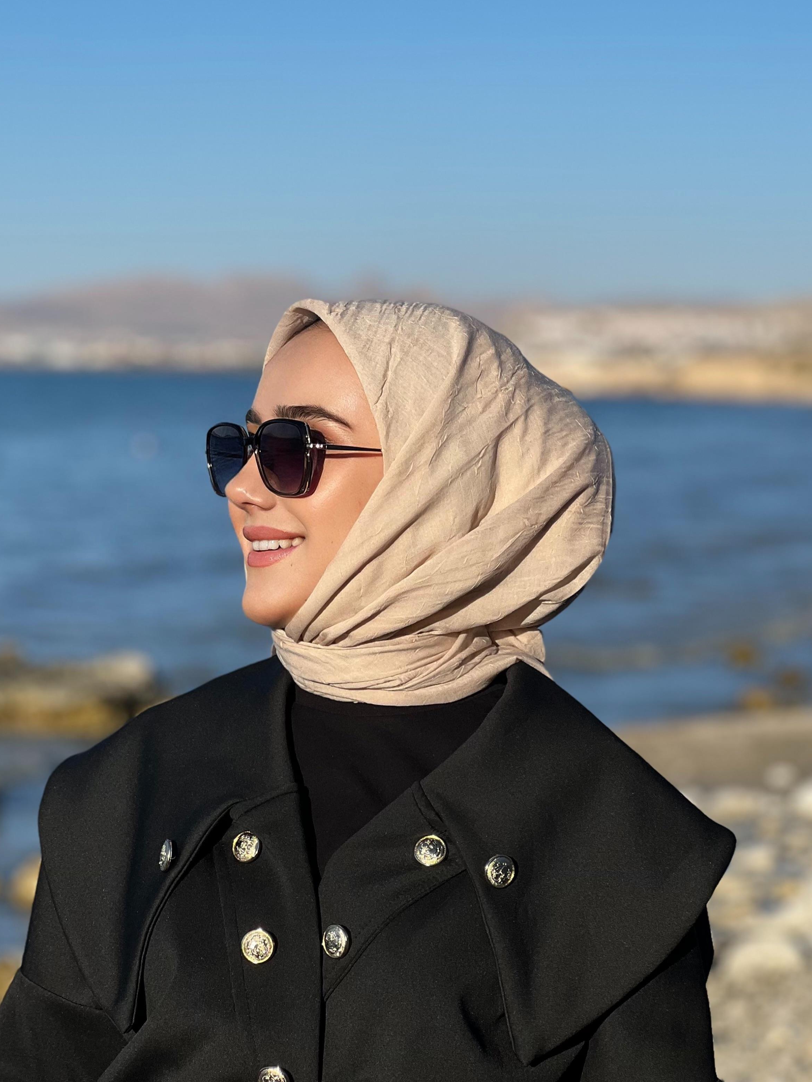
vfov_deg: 19.6
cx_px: 364
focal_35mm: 100
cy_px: 503
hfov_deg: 14.8
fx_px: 3128
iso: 32
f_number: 2.8
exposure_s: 1/1220
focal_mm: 9
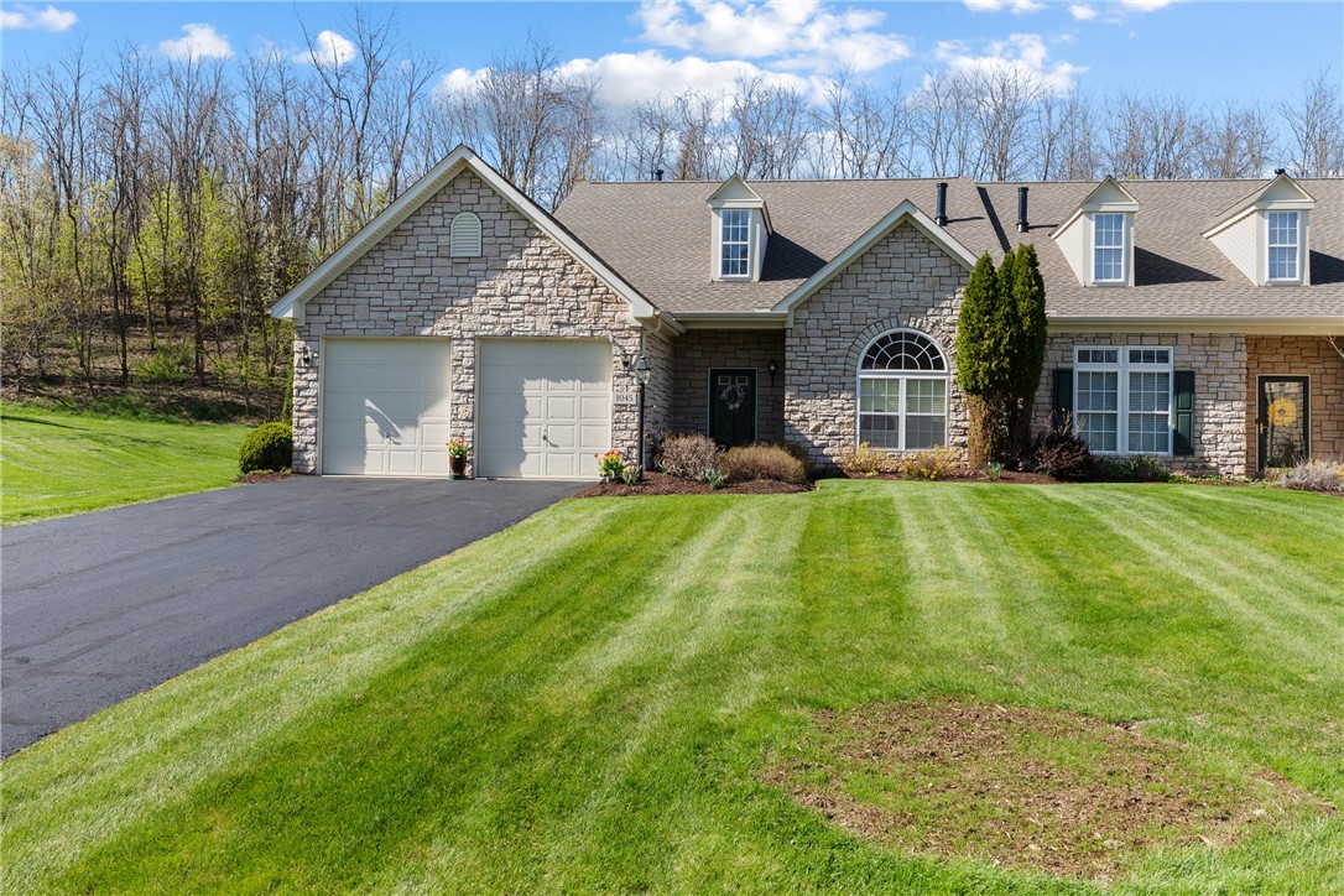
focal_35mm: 30
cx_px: 672
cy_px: 448
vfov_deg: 43.6
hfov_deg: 61.9
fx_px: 1120
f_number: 9
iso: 100
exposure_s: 1/30
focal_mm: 20
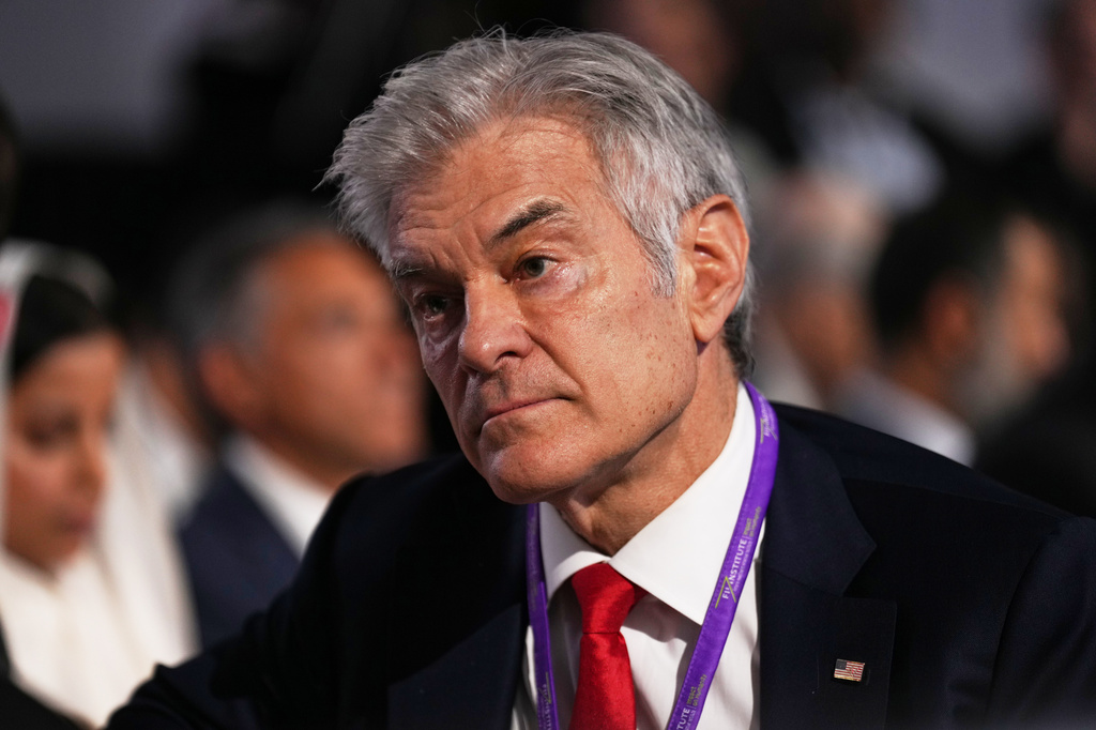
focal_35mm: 200
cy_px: 365
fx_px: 6087
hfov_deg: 10.3
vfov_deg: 6.9
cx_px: 548
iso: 1250
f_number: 2.8
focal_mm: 200
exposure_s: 1/200
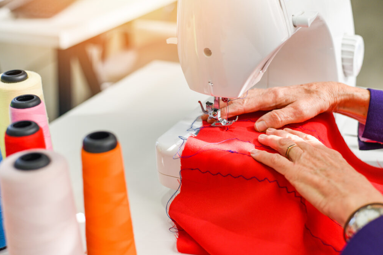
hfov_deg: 38.9
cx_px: 191
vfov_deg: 26.5
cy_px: 126
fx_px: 543
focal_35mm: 51
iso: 400
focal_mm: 50
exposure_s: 1/800
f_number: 2.8
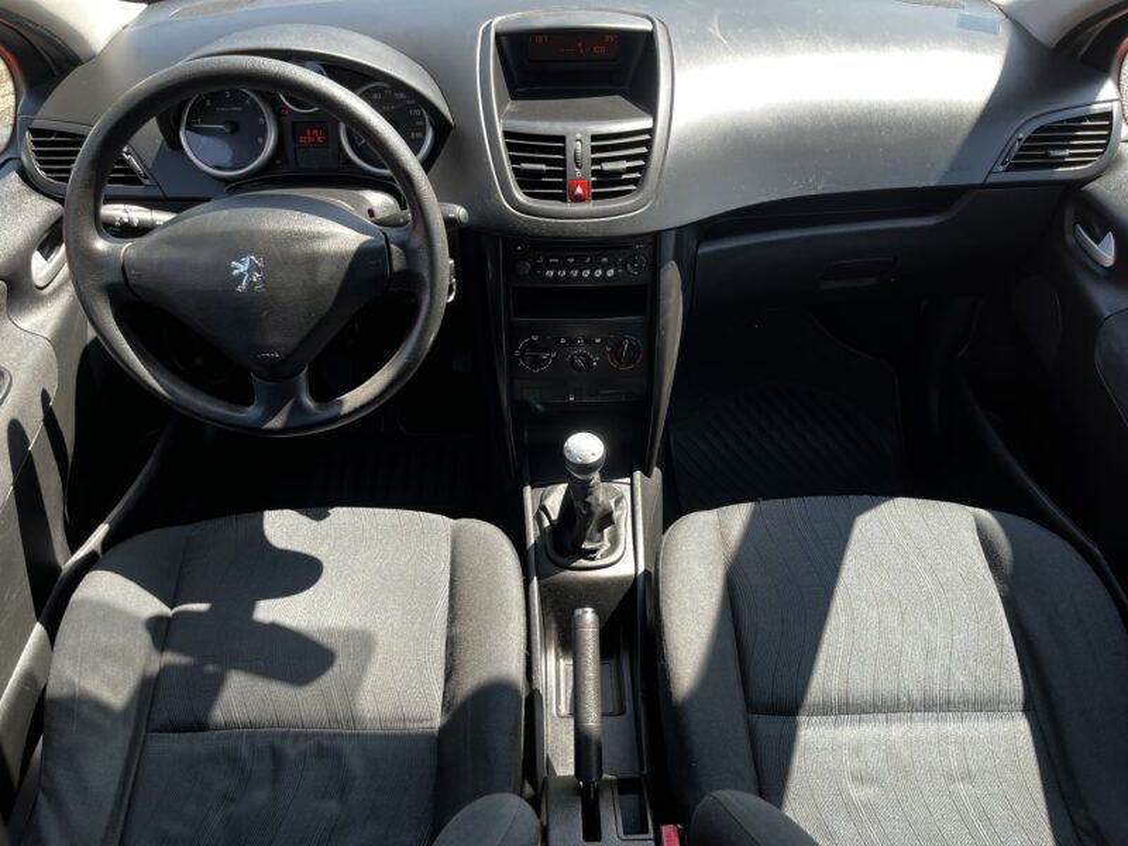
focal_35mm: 26
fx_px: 847
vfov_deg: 53.1
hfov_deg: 67.3
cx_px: 564
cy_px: 423
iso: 40
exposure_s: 1/171
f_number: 1.6
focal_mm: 5.1
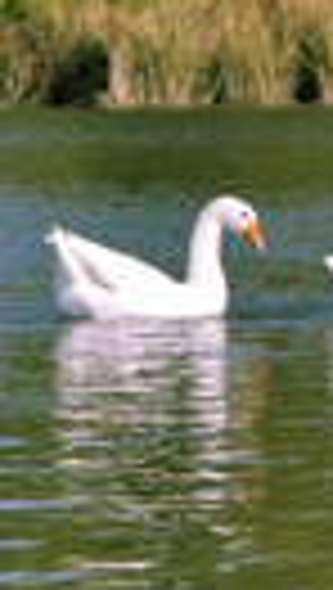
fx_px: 4628
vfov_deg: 7.3
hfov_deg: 4.1
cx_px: 148
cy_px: 381
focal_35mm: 296
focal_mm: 55
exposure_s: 1/1250
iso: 200
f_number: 5.6
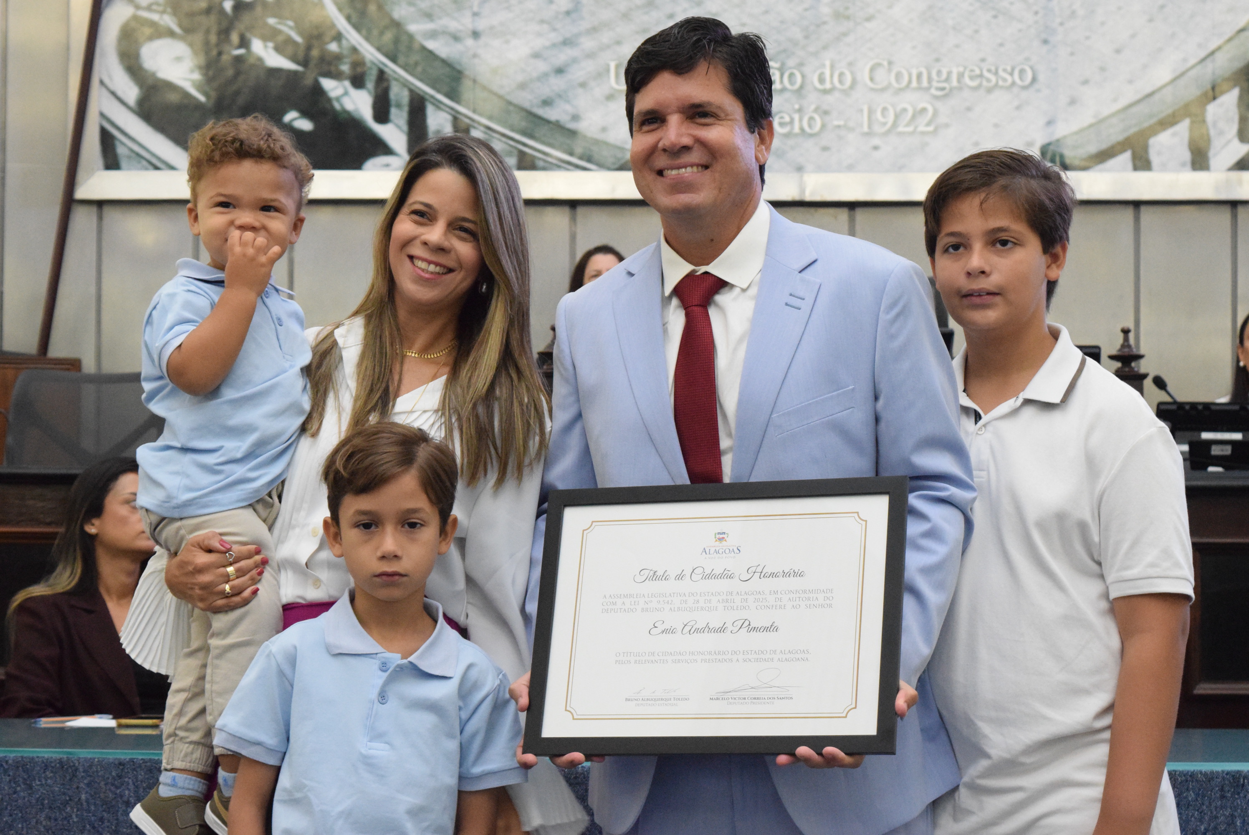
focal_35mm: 75
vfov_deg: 18.2
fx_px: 2604
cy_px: 418
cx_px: 624
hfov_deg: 27.0
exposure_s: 1/80
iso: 5600
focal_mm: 50
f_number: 8
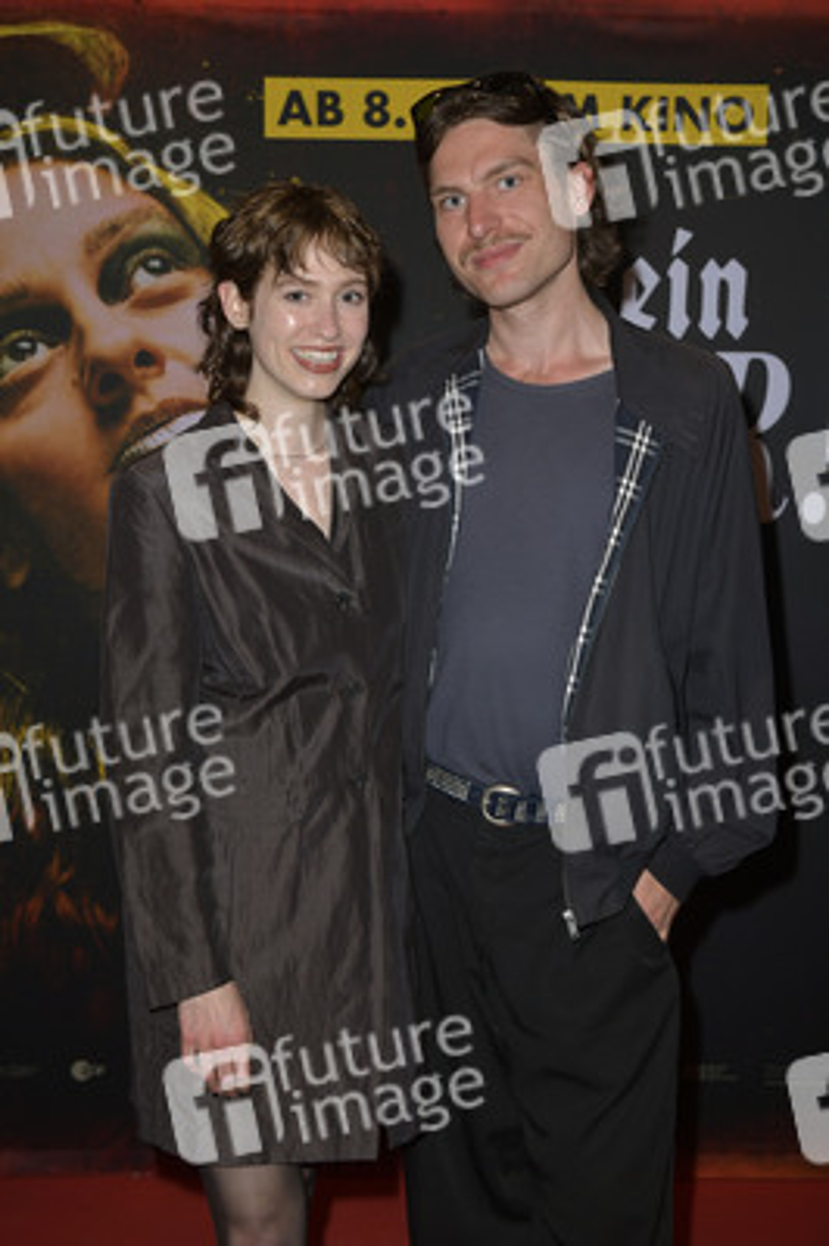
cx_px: 414
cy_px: 623
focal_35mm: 48
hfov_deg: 28.0
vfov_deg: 41.1
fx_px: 1661
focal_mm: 48
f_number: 5.6
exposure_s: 1/160
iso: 640
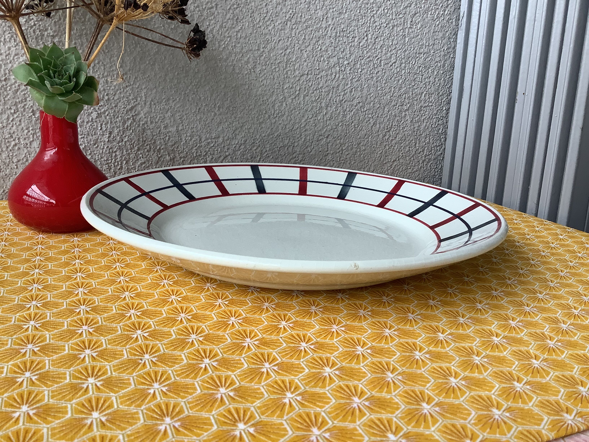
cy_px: 221
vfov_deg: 45.4
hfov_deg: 58.4
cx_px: 294
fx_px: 527
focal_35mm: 31
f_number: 2.4
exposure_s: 1/50
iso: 80
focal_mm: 3.3
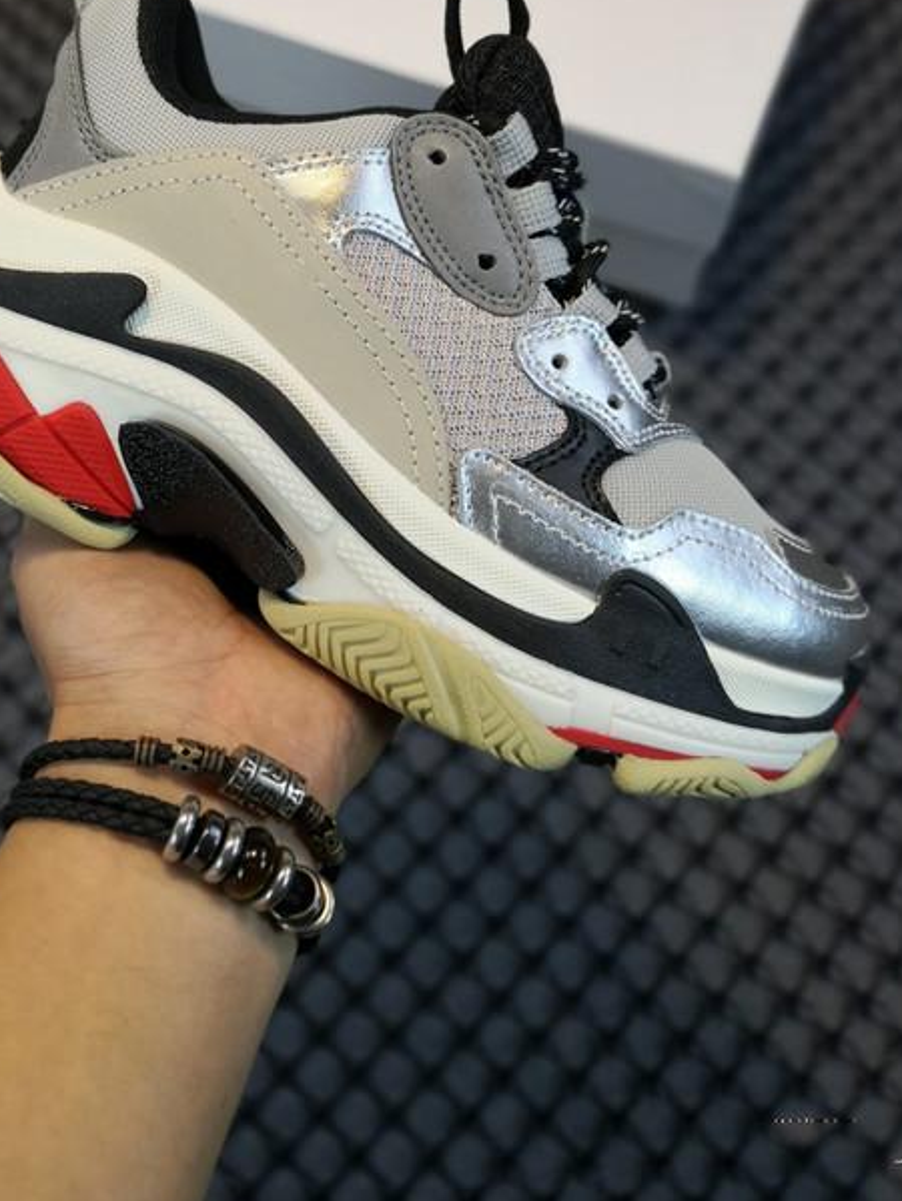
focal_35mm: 36
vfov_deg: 50.8
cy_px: 449
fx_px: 1249
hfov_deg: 39.5
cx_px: 345
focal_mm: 3.95
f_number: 4
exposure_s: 1/391
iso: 50
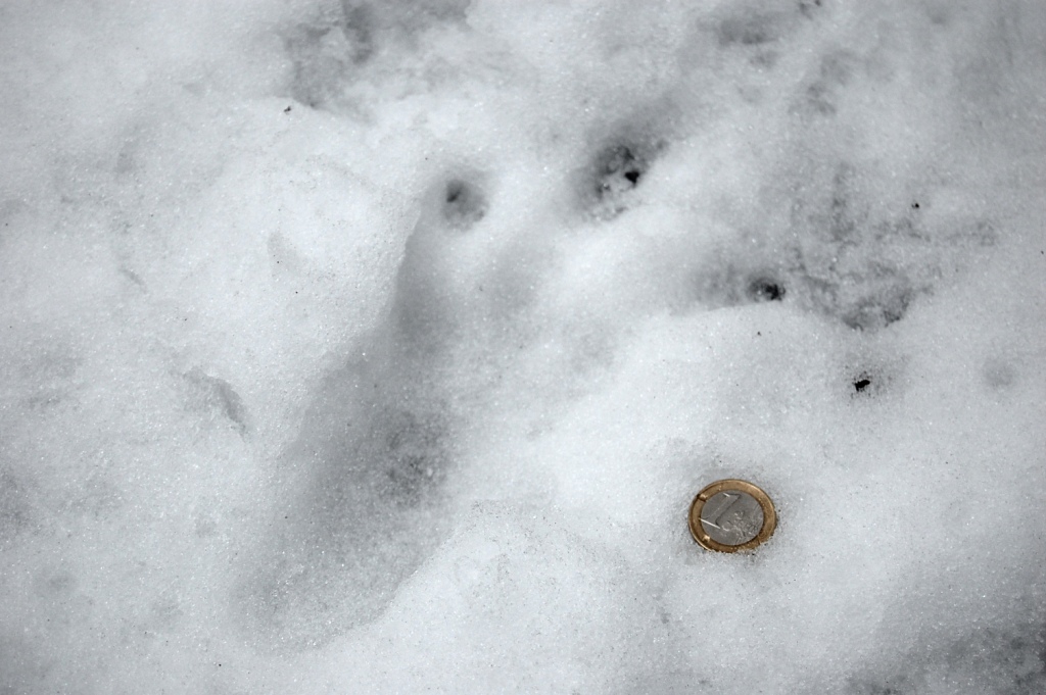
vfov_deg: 16.5
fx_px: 2395
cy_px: 348
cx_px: 523
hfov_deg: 24.6
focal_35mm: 82
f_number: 5.6
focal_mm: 55
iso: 200
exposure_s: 1/320
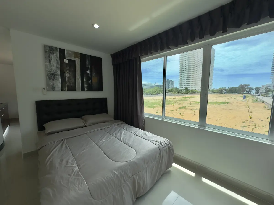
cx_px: 137
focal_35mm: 14
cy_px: 102
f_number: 2.2
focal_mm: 2.22
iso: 40
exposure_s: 1/771
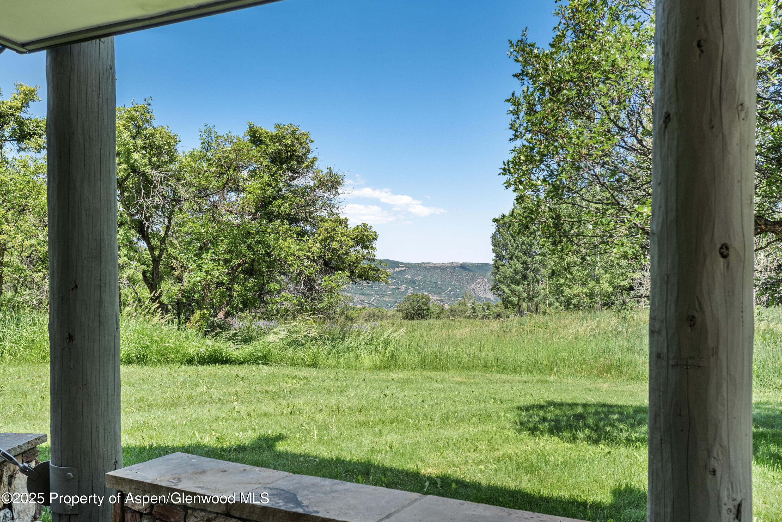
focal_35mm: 35
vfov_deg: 37.9
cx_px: 391
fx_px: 760
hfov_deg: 54.4
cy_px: 261
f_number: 7.1
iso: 250
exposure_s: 1/320
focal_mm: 35
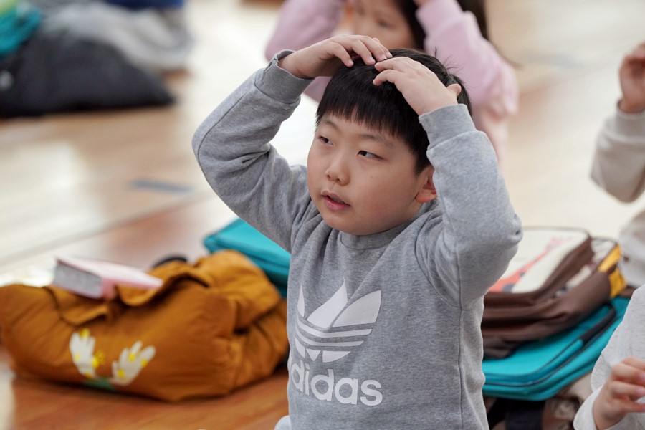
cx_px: 322
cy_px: 215
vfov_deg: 6.9
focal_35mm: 200
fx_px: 3583
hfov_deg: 10.3
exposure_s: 1/250
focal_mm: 200
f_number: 4
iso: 2500
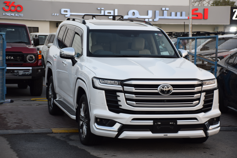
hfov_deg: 22.6
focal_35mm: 90
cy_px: 79
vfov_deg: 15.2
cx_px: 118
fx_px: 592
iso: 400
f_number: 5
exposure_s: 1/60
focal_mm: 60
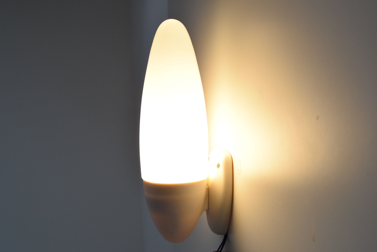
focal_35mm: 34
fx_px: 362
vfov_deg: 38.4
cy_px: 126
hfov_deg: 55.1
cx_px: 188
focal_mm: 23
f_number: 6.3
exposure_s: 1/160
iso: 1600
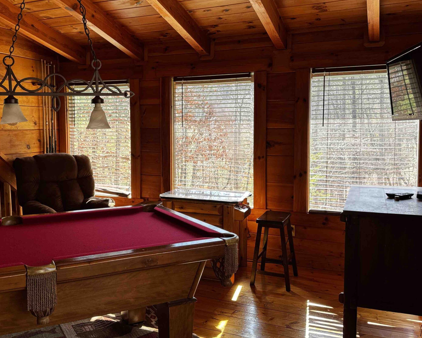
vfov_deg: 43.3
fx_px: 425
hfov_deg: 52.5
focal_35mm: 34
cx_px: 170
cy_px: 150
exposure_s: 1/121
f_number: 1.78
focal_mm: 6.76
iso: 64
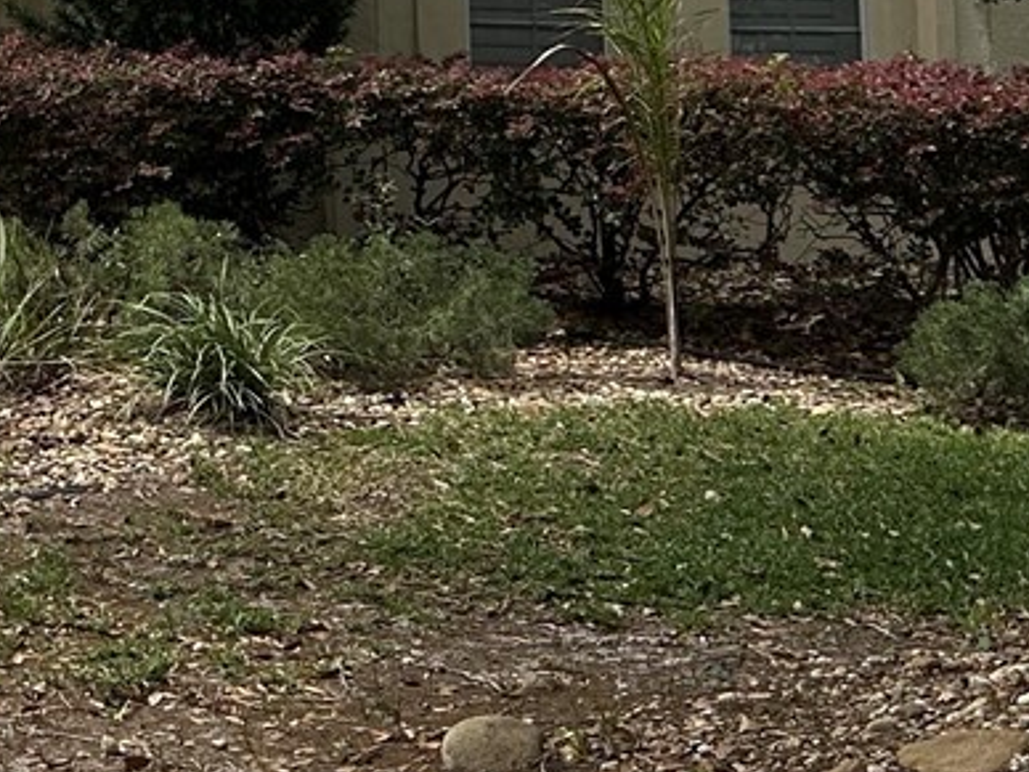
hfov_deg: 17.9
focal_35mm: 99
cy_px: -398
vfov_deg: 14.0
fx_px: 2943
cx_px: -464
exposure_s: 1/5000
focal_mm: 6.86
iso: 80
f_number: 1.78
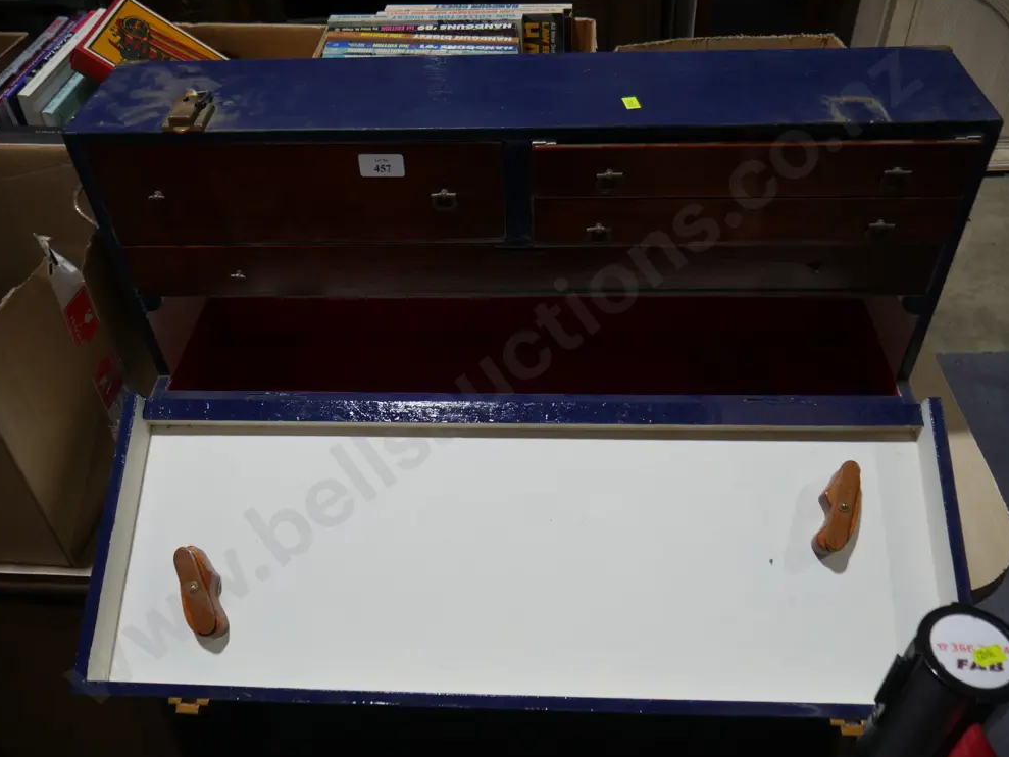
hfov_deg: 61.6
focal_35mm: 29
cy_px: 380
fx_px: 845
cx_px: 492
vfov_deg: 48.2
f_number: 3.5
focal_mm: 14
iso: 200
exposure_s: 1/125
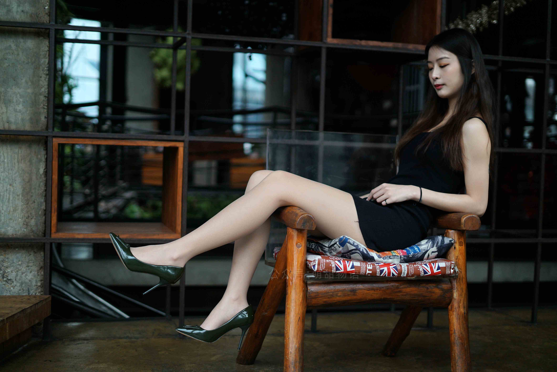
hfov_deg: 39.6
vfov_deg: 27.0
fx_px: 774
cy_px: 186
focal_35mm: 50
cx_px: 278
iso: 200
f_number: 1.8
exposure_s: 1/2000
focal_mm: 50
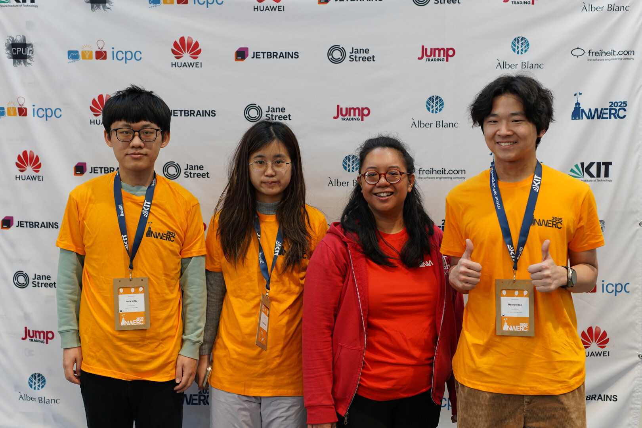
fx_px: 892
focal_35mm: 50
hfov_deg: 39.6
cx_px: 321
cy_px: 214
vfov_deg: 27.0
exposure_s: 1/100
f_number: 2.8
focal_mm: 50
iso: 640
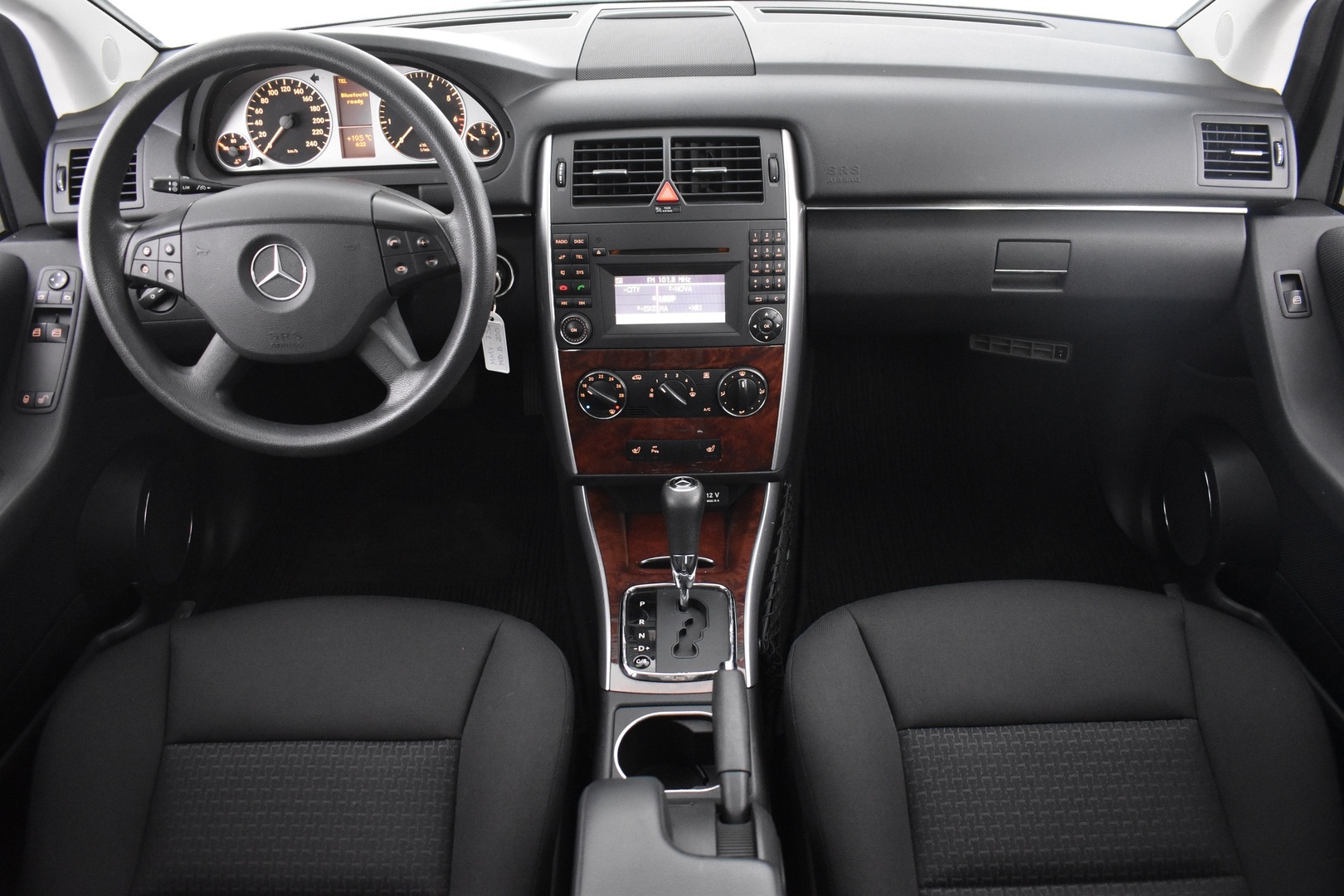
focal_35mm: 27
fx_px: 1008
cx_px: 672
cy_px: 448
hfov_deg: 67.4
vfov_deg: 47.9
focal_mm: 18
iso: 3200
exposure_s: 1/15
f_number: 3.5
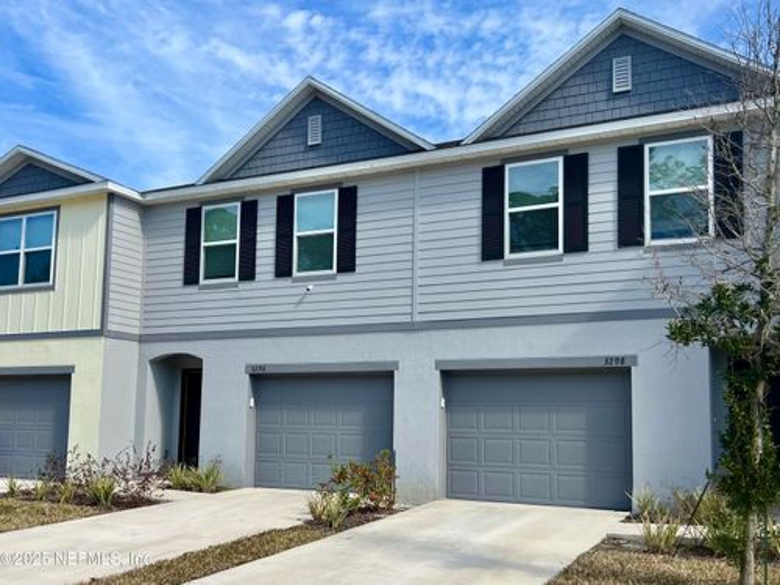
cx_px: 390
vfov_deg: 53.1
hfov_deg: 67.3
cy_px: 292
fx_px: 586
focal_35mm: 26
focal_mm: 5.7
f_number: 1.5
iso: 50
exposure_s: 1/3831
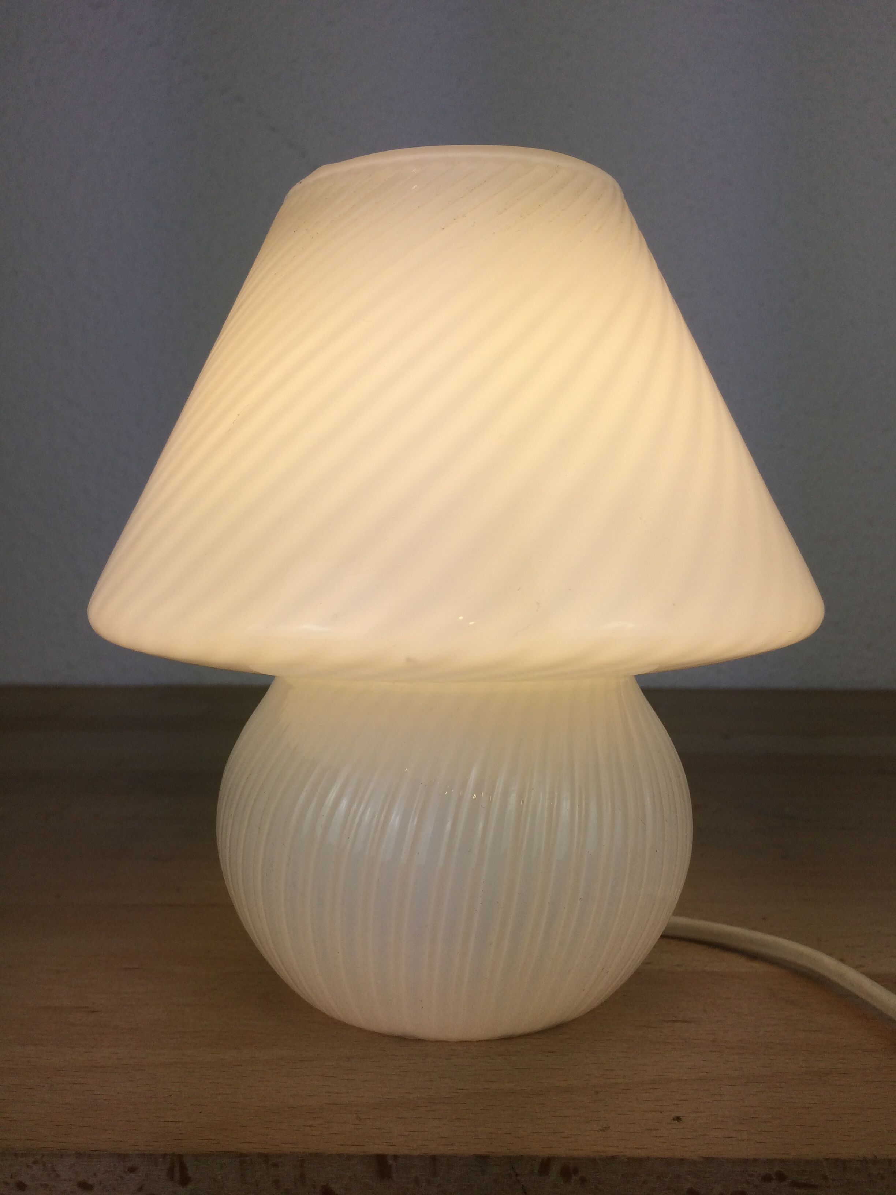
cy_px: 598
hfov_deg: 48.2
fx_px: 1001
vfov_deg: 61.7
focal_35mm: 29
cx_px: 448
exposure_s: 1/376
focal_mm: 4.15
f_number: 2.2
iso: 32
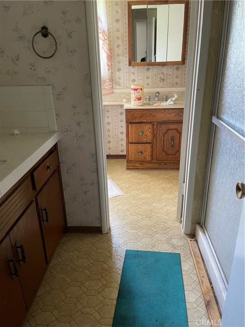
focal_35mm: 25
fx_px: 236
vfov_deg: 69.4
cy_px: 164
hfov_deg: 54.9
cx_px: 122
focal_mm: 5.1
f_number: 1.6
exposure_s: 1/60
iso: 320
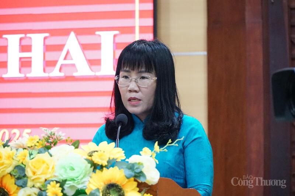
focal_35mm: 151
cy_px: 98
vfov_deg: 9.1
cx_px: 148
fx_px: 1237
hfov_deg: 13.6
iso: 6400
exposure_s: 1/250
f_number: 4
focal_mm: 101
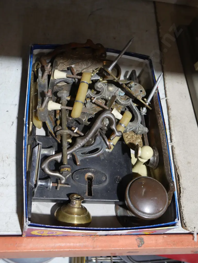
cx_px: 99
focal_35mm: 48
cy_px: 132
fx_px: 366
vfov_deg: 39.6
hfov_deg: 30.3
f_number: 5.2
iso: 1000
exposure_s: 1/60
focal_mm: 24
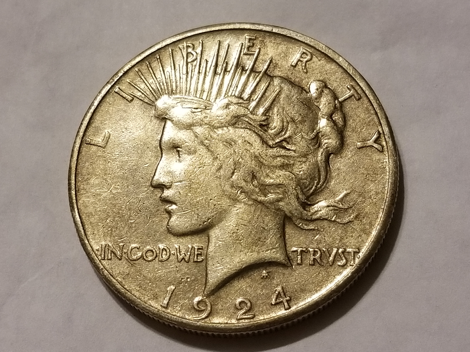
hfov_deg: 67.3
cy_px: 176
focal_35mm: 26
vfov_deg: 53.1
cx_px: 235
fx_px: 353
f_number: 1.7
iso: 160
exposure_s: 1/60
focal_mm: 4.25
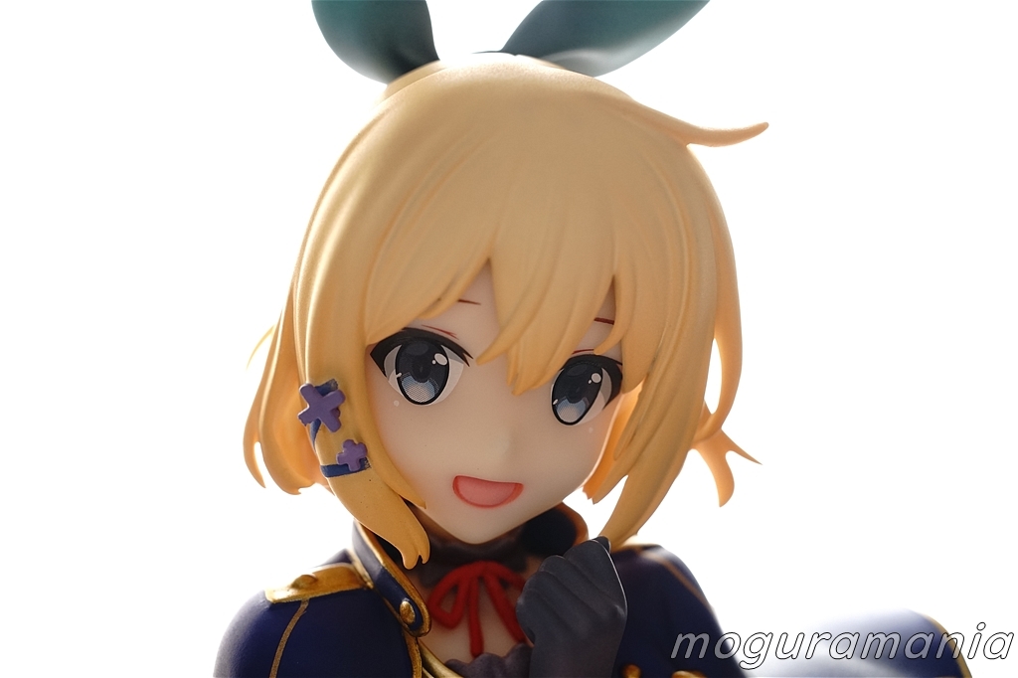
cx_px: 509
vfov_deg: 37.8
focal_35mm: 35
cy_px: 339
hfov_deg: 54.4
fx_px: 989
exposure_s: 1/80
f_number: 8
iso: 1600
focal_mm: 35
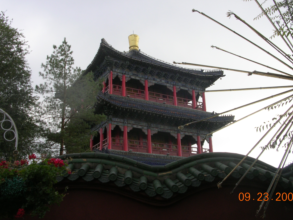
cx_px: 157
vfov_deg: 33.6
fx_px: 364
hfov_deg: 43.8
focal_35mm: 43
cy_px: 98
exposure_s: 1/180
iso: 50
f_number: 5.6
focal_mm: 5.8
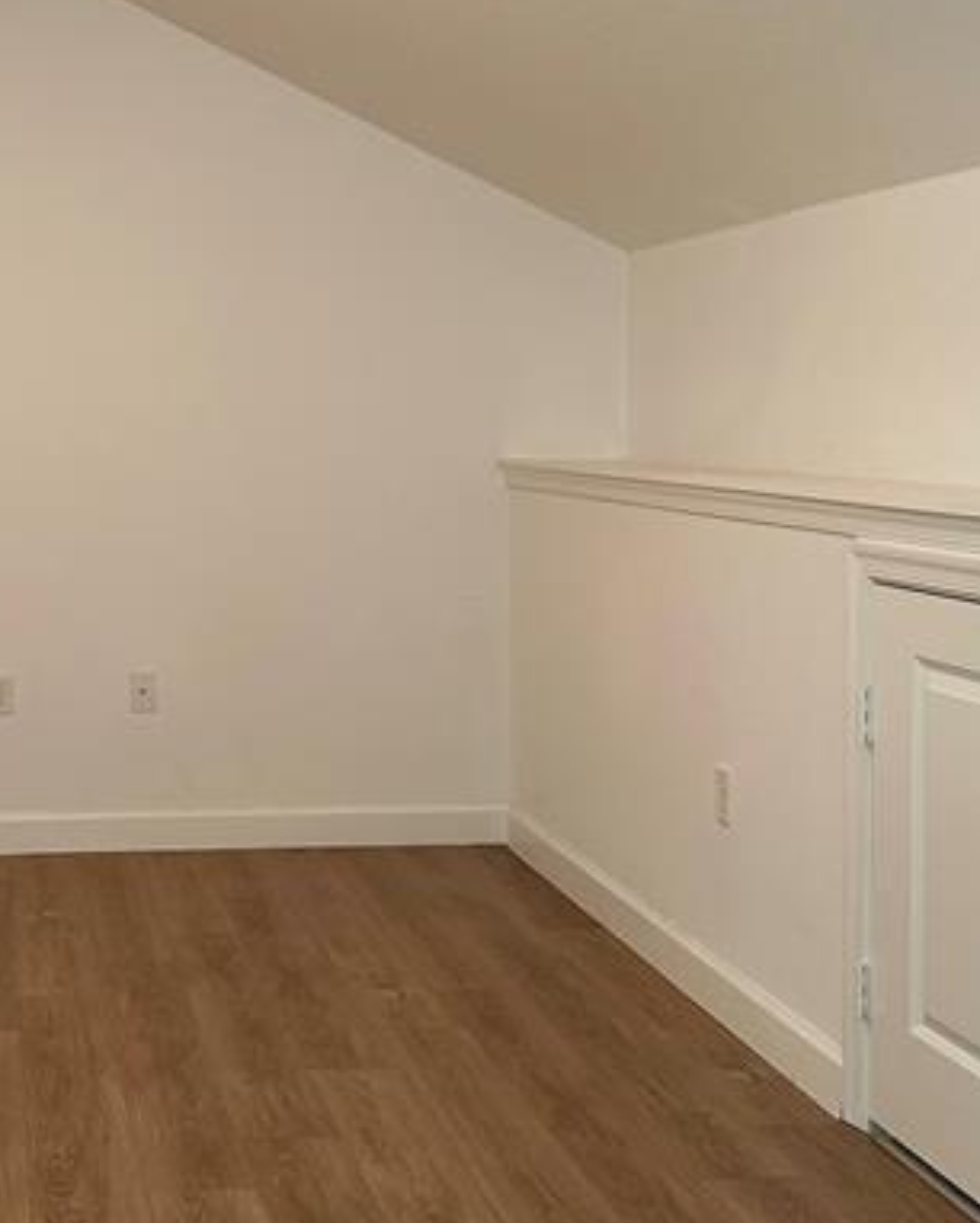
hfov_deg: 29.4
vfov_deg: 37.9
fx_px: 1775
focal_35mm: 49
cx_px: 74
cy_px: 517
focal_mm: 6.86
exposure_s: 1/60
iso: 200
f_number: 1.78
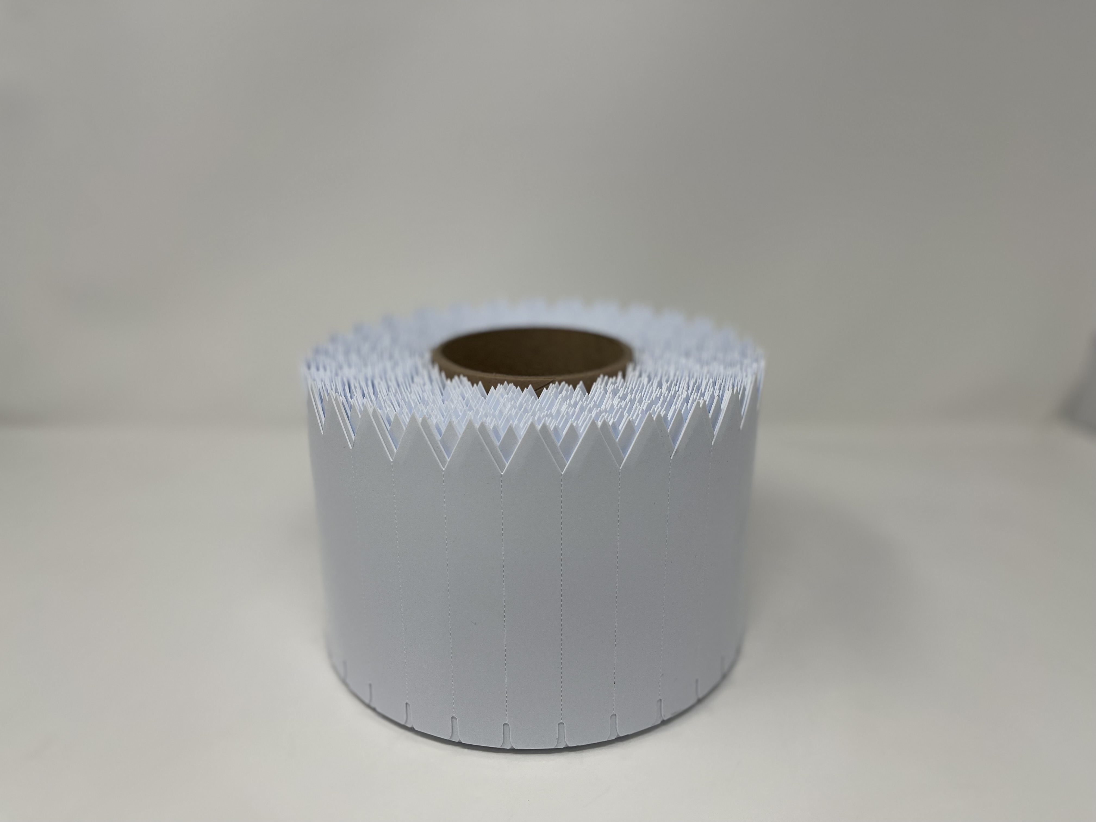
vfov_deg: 53.1
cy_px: 411
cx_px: 548
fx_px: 823
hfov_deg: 67.3
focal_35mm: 26
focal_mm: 5.1
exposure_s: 1/664
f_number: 1.6
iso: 50
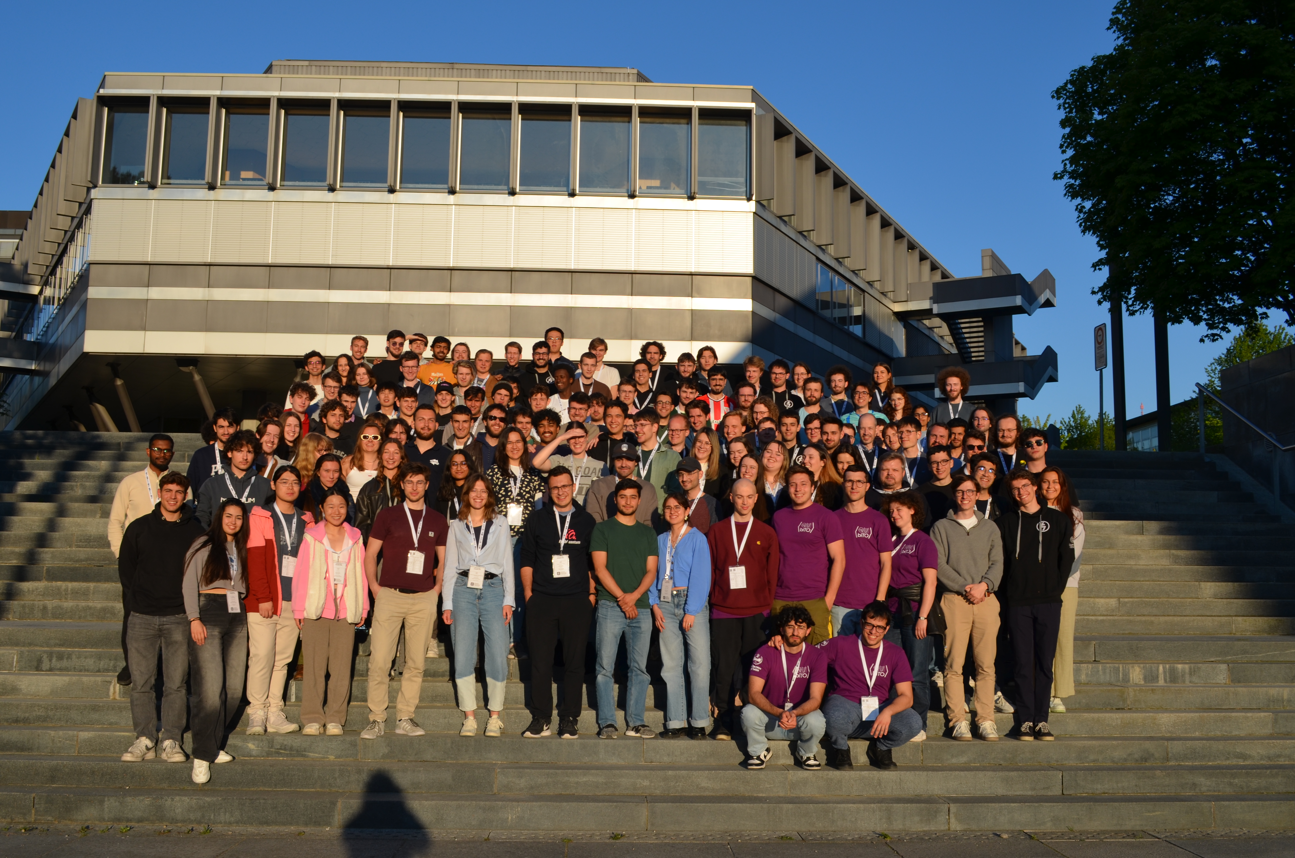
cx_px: 648
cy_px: 429
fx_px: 1292
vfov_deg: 36.7
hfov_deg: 53.2
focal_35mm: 36
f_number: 9
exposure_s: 1/200
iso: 100
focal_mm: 24
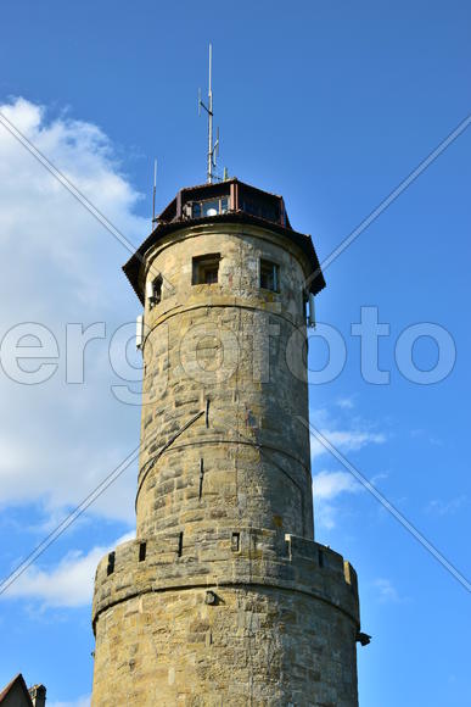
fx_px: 1030
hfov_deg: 25.8
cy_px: 354
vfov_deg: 37.8
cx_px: 236
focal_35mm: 52
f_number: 9
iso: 100
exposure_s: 1/200
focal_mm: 35
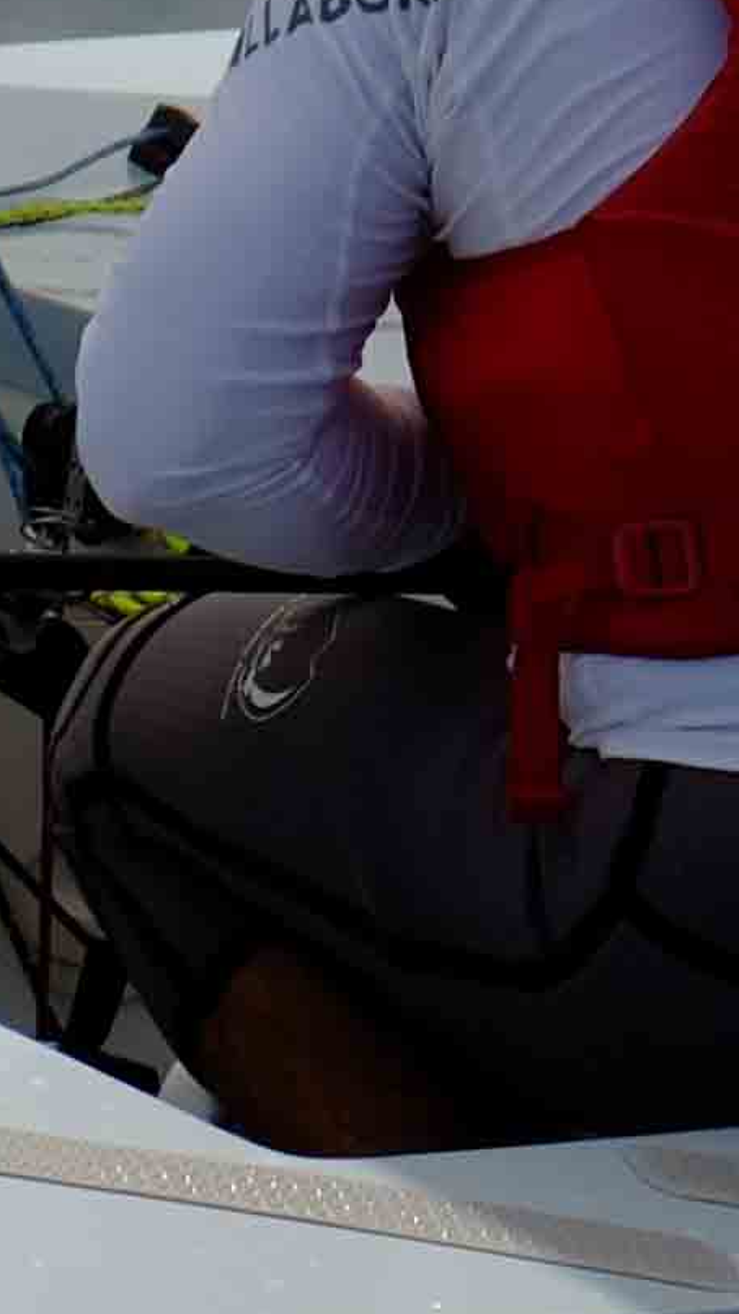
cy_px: -129
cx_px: 10
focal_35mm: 1686
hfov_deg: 0.7
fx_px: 58771
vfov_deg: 1.3
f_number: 5.6
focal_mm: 176.7
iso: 200
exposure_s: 1/2000
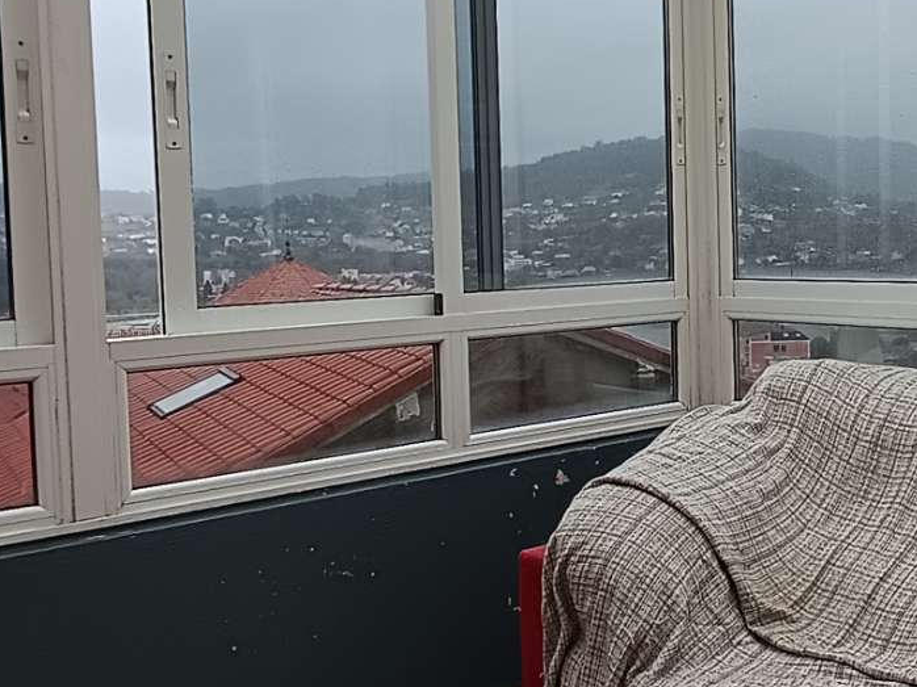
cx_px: 687
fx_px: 1139
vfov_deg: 33.5
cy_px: 303
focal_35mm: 43
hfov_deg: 42.5
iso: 58
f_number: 2.2
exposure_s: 1/128
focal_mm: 1.65
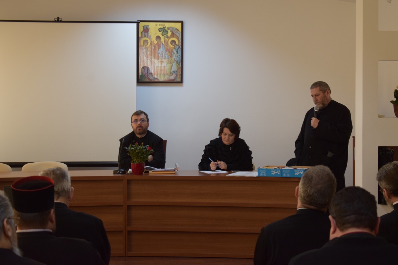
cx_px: 199
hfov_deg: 24.6
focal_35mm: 82
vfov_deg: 16.6
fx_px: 912
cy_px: 132
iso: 1000
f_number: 5.6
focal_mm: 55
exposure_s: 1/60
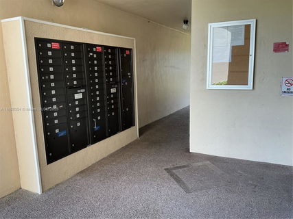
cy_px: 110
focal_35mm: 29
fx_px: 245
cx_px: 146
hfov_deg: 61.7
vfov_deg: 48.2
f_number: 1.8
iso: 32
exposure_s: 1/120
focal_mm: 3
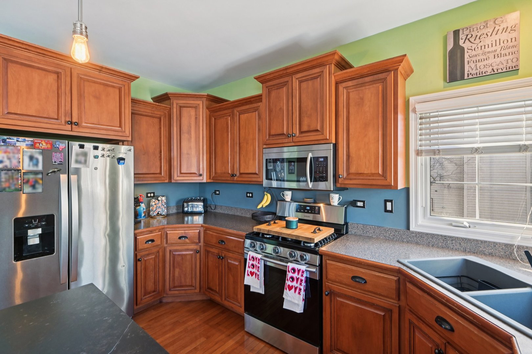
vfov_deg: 73.7
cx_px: 266
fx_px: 236
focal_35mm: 16
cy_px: 177
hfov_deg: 96.7
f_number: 13
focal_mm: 16
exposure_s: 1/4
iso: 400
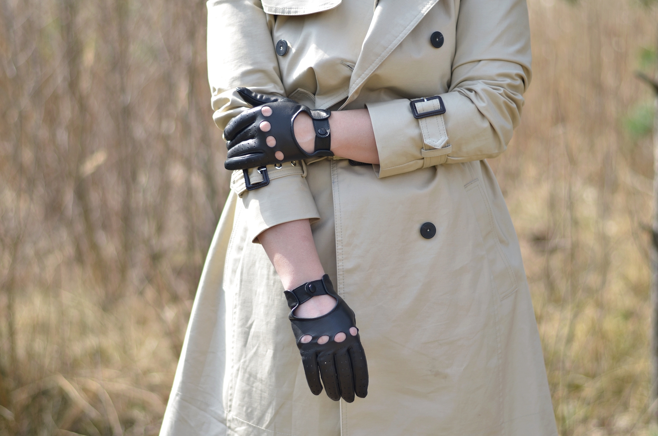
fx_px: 1368
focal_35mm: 75
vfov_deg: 18.1
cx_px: 329
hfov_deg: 27.0
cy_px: 218
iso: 100
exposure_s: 1/1000
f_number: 2
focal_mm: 50
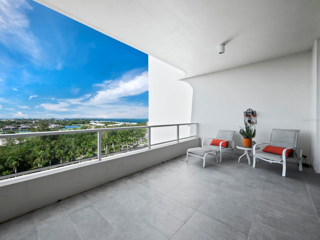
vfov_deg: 85.7
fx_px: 129
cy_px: 120
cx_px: 160
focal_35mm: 14
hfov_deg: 102.1
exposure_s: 1/125
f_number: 11
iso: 400
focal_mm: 7
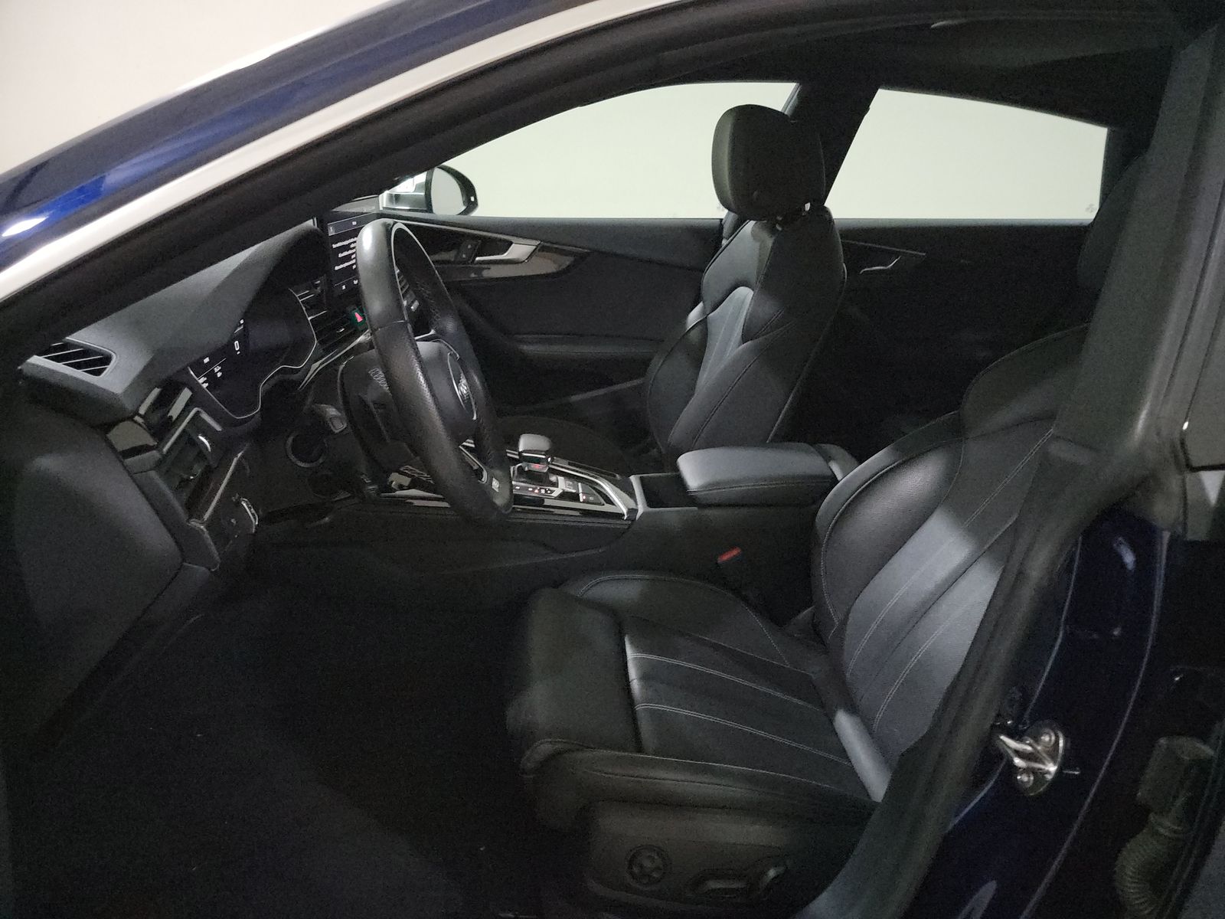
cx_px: 612
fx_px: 849
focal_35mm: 24
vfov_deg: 56.8
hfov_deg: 71.6
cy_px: 460
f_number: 1.8
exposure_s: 1/30
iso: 4659
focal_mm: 6.7
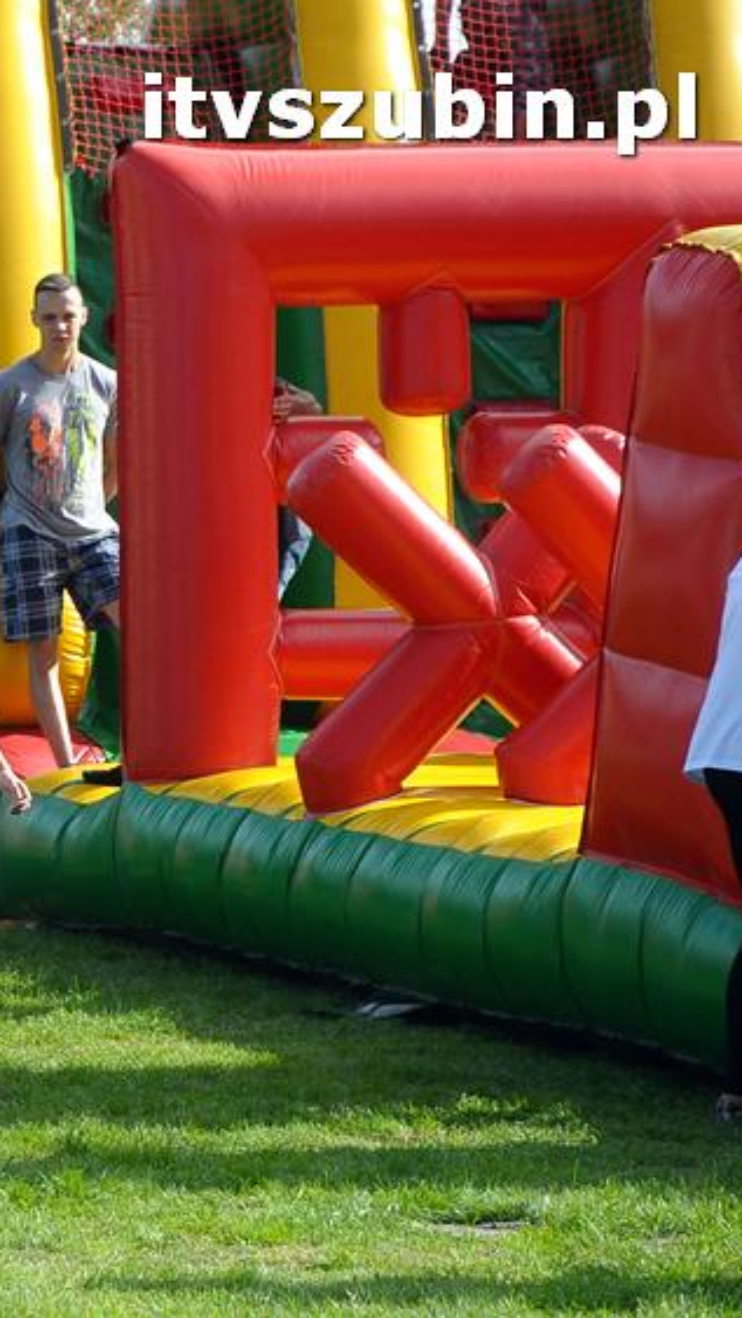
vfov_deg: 13.0
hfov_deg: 7.2
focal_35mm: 166
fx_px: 5802
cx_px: -215
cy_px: 659
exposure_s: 1/1250
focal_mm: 70
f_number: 9
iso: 800
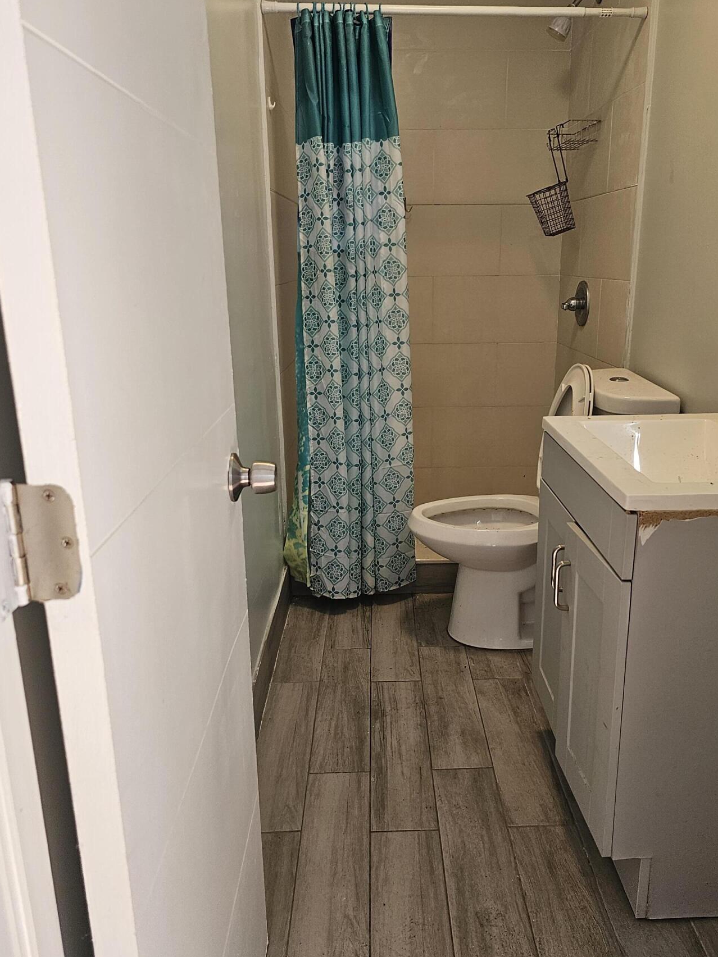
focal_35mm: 27
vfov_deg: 65.3
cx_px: 381
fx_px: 747
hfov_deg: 51.3
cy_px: 501
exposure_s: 1/359
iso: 320
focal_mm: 6.3
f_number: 1.7
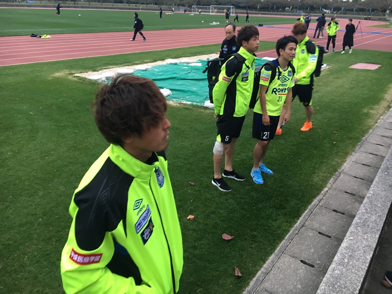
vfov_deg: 48.2
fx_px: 328
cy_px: 147
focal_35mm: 29
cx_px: 196
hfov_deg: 61.7
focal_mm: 4.15
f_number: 2.2
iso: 64
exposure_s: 1/30
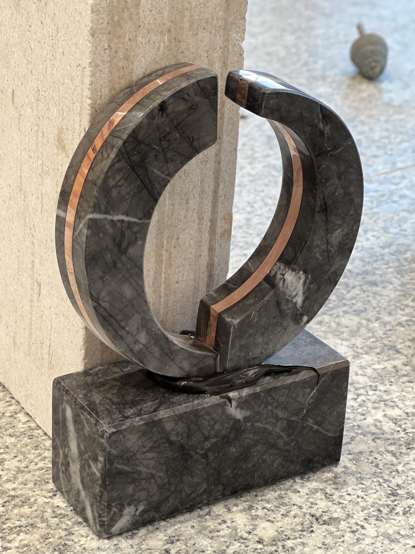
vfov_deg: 25.3
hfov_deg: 19.1
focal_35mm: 77
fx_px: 1231
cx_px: 208
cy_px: 277
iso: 200
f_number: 2.8
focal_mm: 9
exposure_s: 1/40
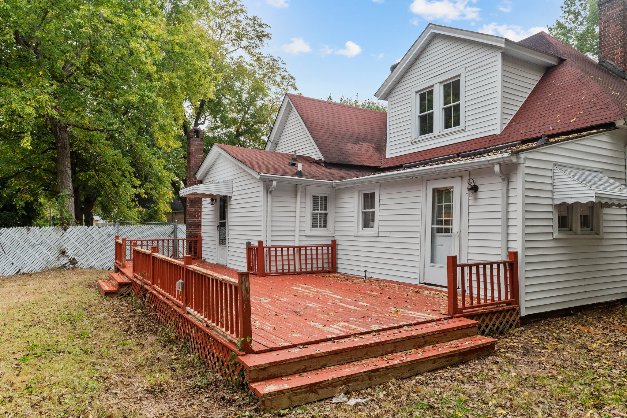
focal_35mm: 24
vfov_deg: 53.2
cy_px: 209
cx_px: 314
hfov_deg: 73.7
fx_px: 418
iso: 800
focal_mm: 24
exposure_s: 1/400
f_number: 8
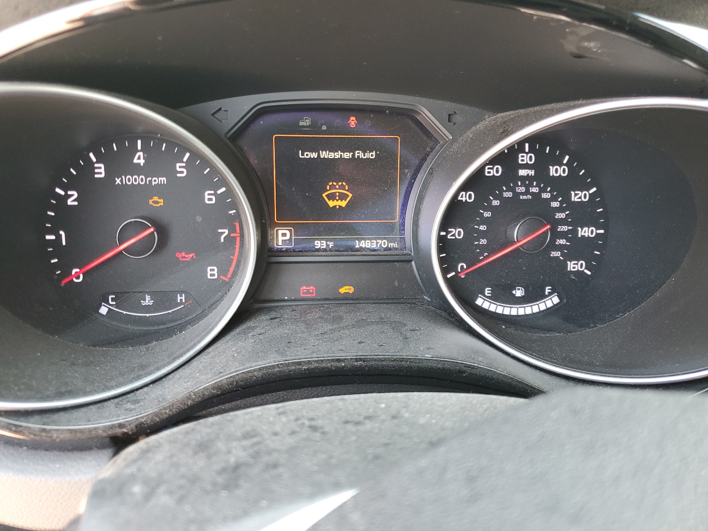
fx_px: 532
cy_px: 266
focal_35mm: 26
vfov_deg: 53.1
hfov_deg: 67.3
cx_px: 354
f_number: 1.5
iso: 90
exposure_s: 1/60.2
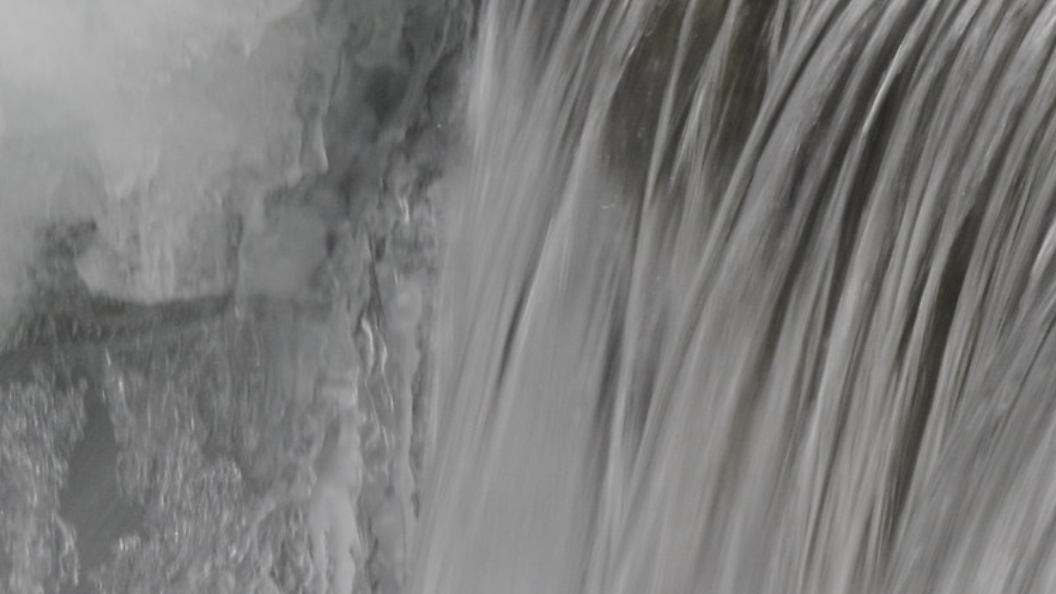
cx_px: 883
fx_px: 23438
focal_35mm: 837
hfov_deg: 2.6
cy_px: 567
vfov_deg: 1.5
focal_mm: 250
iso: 800
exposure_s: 1/20
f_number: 29
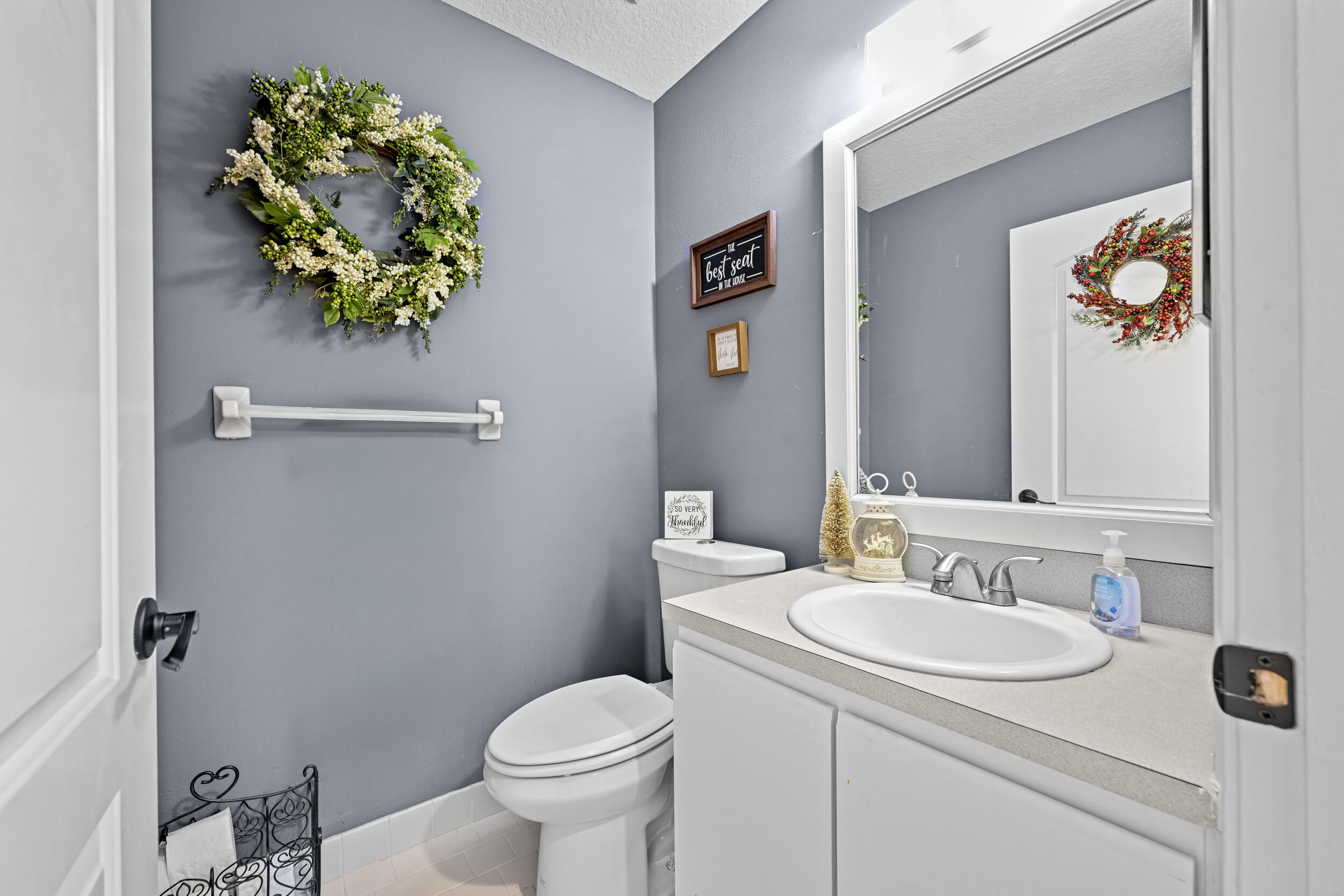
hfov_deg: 104.3
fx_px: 523
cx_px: 672
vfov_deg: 81.2
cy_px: 448
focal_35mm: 14
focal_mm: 14
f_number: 8
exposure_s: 1/8
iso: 500
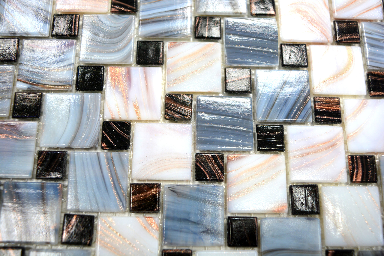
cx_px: 192
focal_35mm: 44
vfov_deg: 30.9
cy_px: 128
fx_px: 464
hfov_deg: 45.0
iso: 160
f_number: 5
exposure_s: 1/60
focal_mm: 29
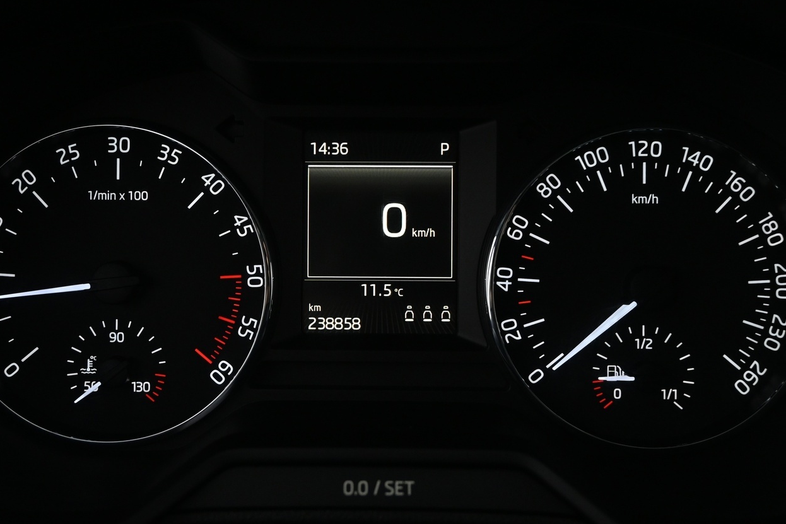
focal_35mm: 40
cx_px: 378
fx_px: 873
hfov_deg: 48.5
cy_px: 250
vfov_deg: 33.4
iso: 1600
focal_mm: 20.5
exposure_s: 1/25
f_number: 3.8
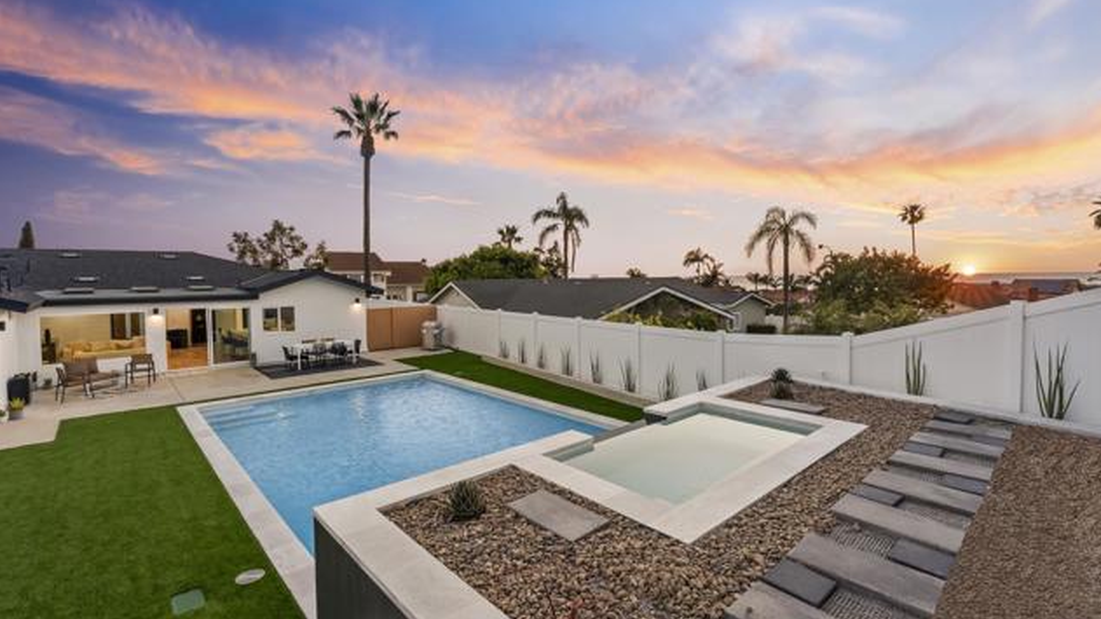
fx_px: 496
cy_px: 296
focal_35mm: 17
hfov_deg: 95.9
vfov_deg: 63.9
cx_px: 557
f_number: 14
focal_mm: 16
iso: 500
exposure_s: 1/10
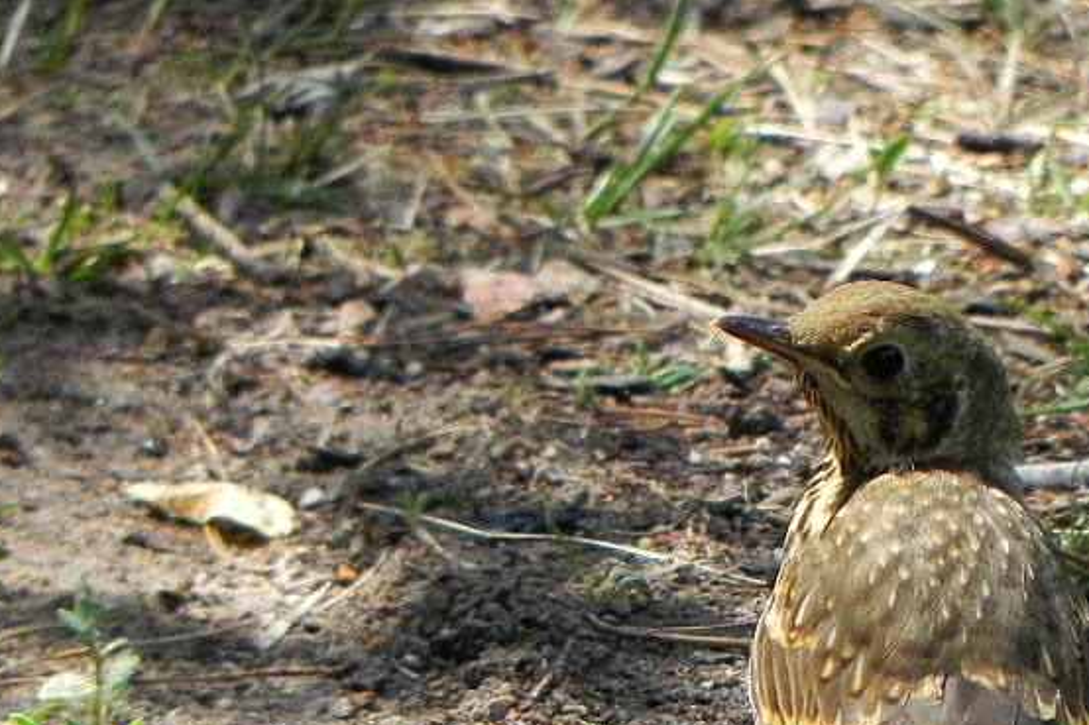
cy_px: 690
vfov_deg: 1.1
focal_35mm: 1303
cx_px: 773
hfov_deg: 1.6
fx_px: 39402
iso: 160
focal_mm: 120
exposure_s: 1/150
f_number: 5
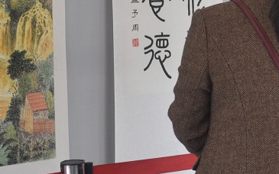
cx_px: 251
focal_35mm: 134
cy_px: -12
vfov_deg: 9.7
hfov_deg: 15.4
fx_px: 1019
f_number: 5.6
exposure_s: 1/125
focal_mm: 32
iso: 800
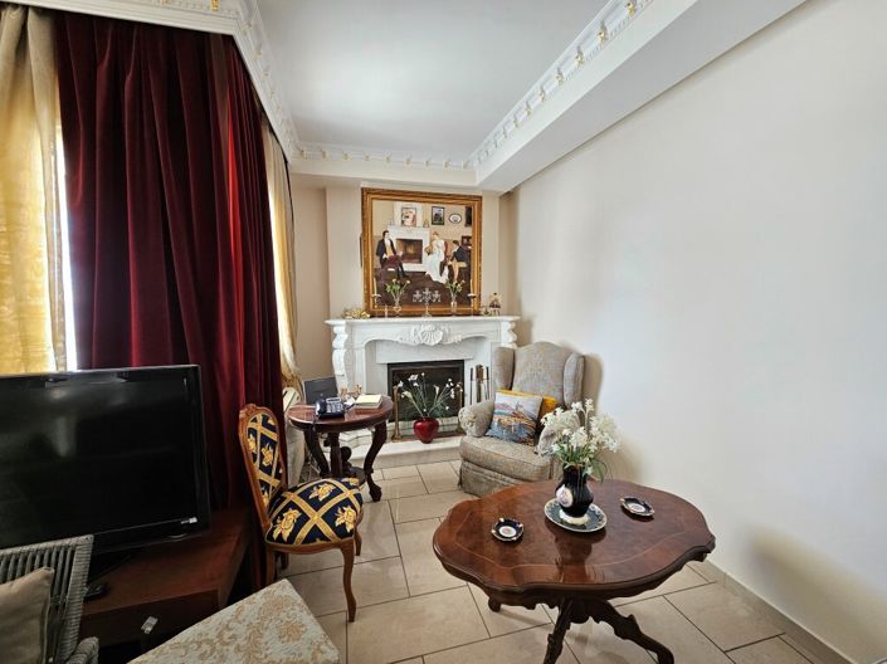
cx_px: 444
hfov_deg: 106.2
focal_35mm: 13
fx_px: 333
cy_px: 332
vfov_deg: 89.9
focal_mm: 2.2
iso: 100
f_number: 2.2
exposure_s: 1/50
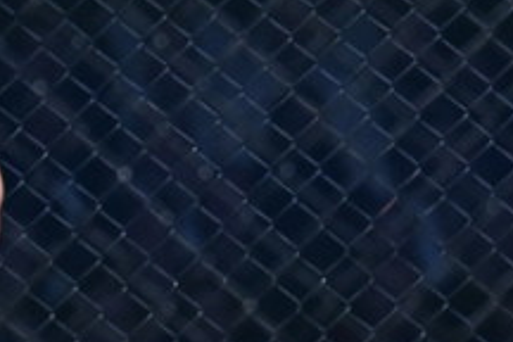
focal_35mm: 960
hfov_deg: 2.1
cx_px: -287
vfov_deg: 1.4
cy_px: 211
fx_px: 13679
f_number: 4
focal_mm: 200
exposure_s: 1/2000
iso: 5000
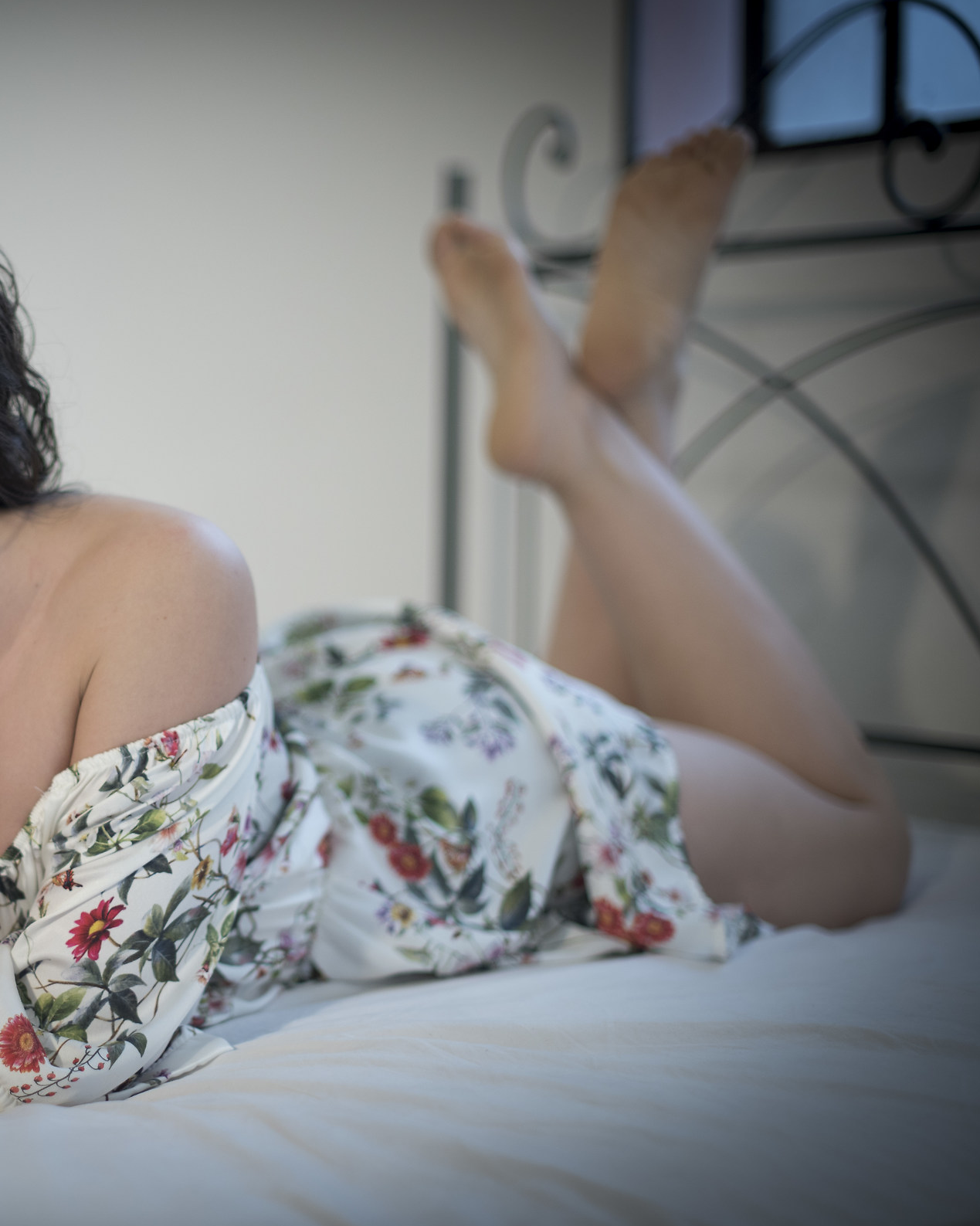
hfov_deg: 21.1
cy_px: 614
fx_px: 2575
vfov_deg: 26.8
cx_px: 117
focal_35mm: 71
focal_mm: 50
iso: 320
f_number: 1.4
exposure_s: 1/400
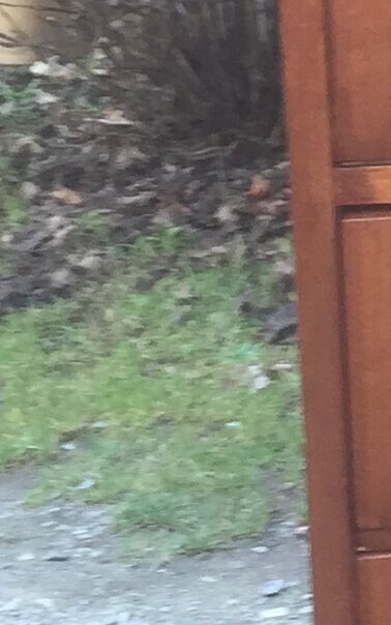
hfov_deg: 7.1
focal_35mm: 166
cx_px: 1175
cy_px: -165
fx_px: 2828
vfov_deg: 12.3
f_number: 2.2
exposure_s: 1/50
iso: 32
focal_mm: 4.15
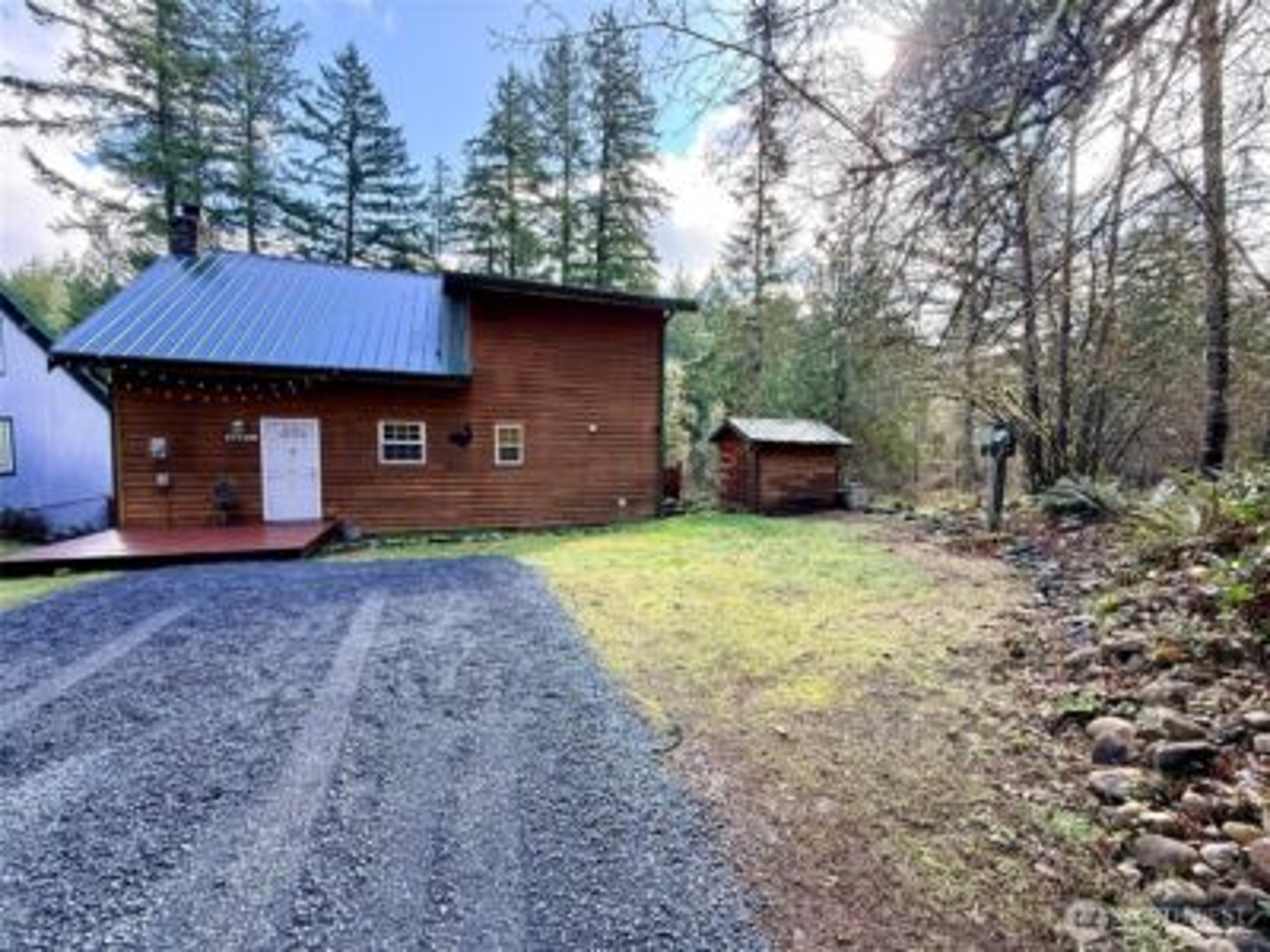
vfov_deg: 85.7
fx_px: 514
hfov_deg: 102.1
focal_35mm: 14
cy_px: 476
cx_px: 635
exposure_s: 1/133
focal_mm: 2.22
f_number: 2.2
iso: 64
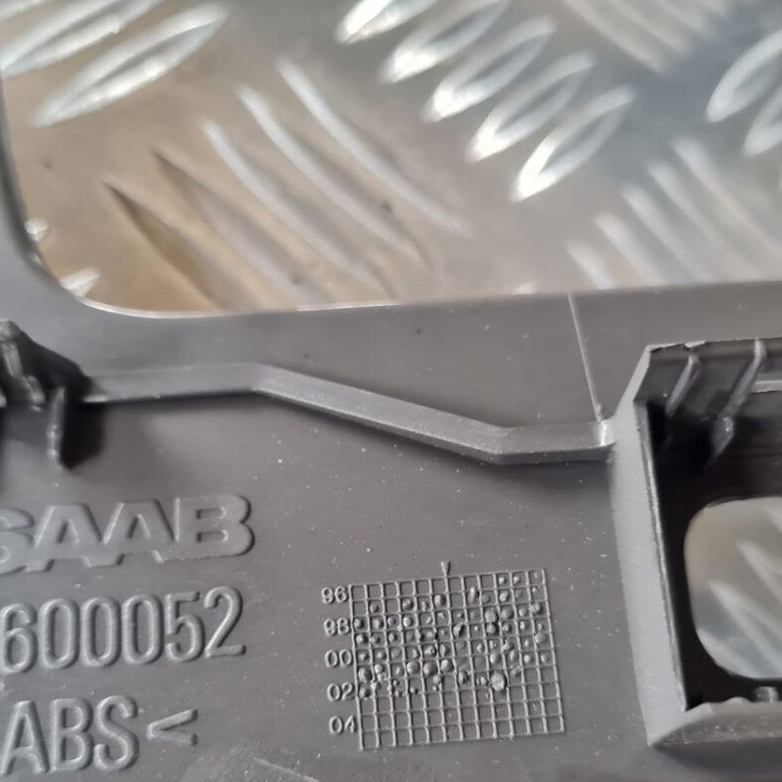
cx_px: 354
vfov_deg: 40.6
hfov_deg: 40.9
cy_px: 496
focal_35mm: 41
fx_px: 1048
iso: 250
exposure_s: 1/50
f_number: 1.8
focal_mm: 5.4
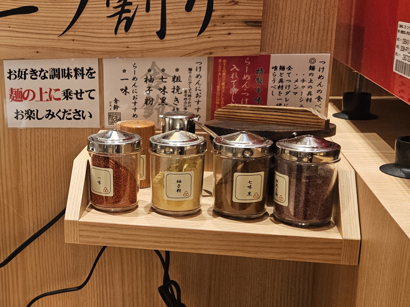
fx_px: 272
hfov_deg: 73.9
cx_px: 205
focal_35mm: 23
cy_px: 154
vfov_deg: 58.9
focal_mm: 5.4
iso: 250
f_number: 1.8
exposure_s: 1/120
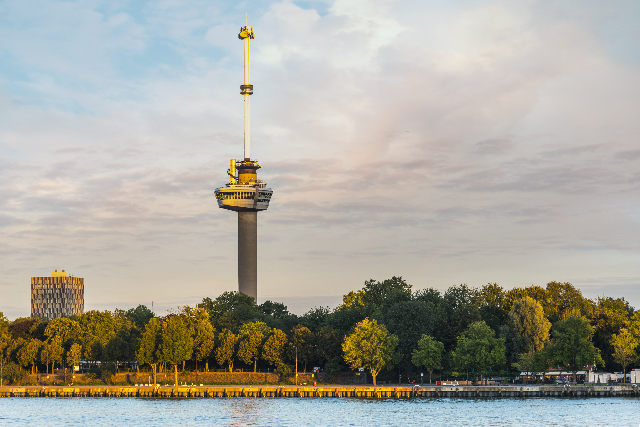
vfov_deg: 12.2
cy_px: 214
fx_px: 1992
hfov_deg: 18.3
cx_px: 320
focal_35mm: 112
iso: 100
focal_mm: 112
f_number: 9
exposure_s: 1/80
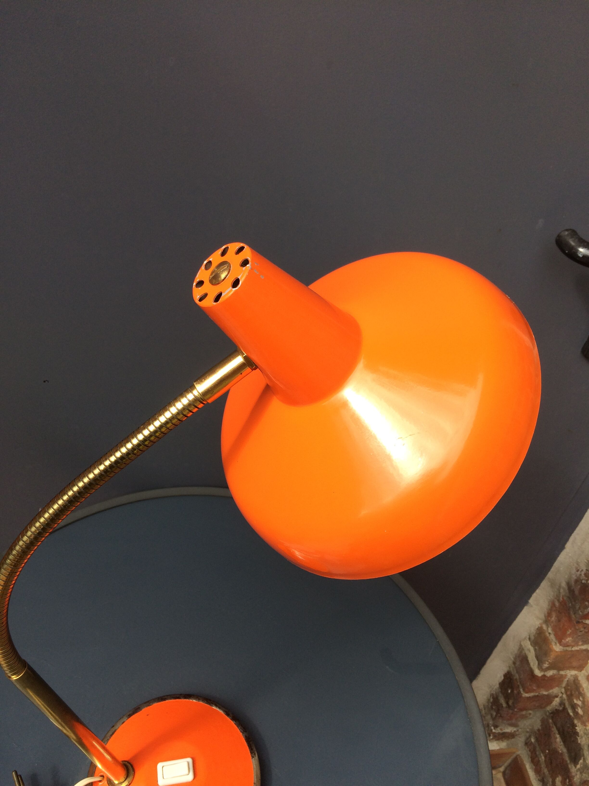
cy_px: 393
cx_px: 294
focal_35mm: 29
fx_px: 658
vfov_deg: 61.7
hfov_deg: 48.2
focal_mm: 4.15
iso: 32
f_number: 2.2
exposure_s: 1/570
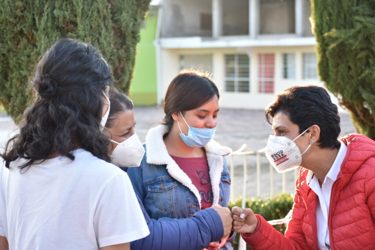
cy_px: 125
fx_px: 859
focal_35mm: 82
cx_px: 188
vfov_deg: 16.6
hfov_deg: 24.6
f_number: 4.5
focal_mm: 55
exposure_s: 1/250
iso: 640
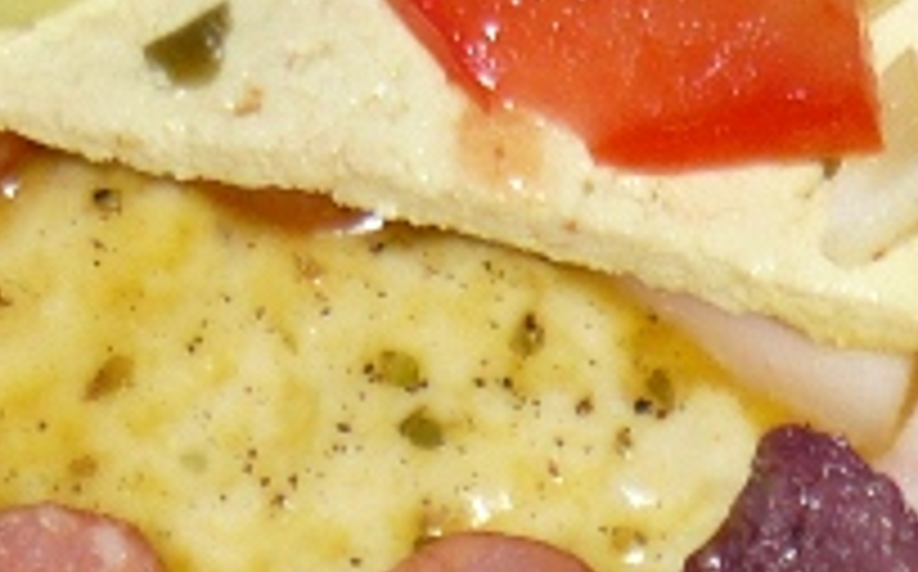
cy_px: 1763
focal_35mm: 196
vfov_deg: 6.1
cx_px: 698
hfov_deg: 10.7
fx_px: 4898
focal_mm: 5.5
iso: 100
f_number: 2.8
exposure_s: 1/30
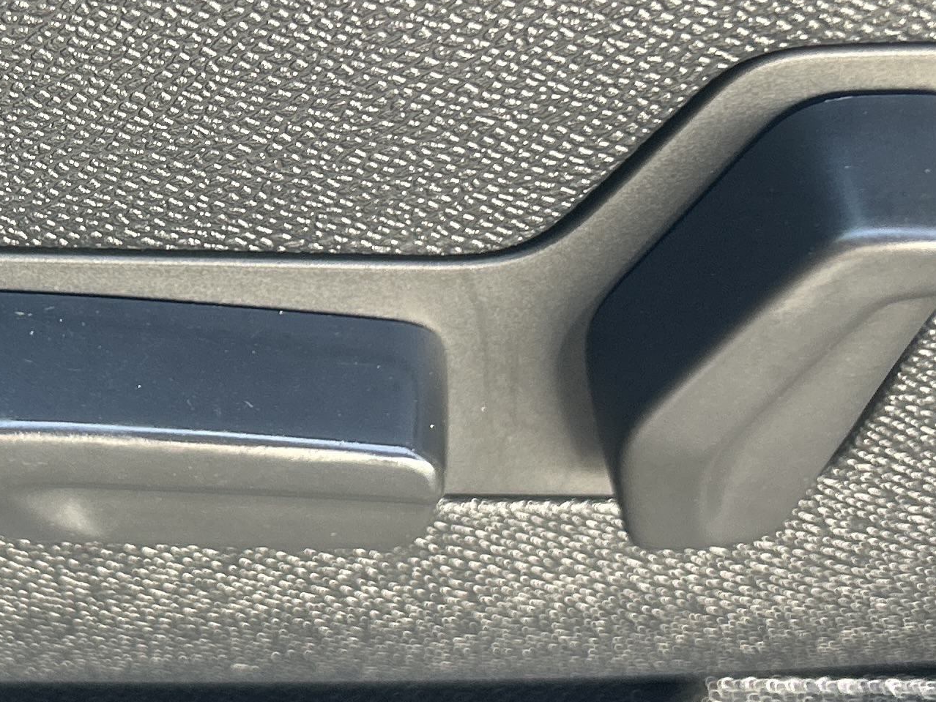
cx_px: 42
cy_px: 198
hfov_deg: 23.0
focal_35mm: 82
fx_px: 2218
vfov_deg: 17.9
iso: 125
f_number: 1.5
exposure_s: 1/103
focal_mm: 5.7
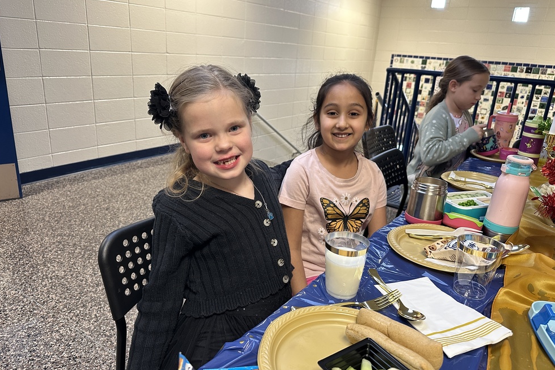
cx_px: 281
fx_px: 401
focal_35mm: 26
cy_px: 188
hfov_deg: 69.4
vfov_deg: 49.5
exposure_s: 1/89
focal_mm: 6.86
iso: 200
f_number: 1.78
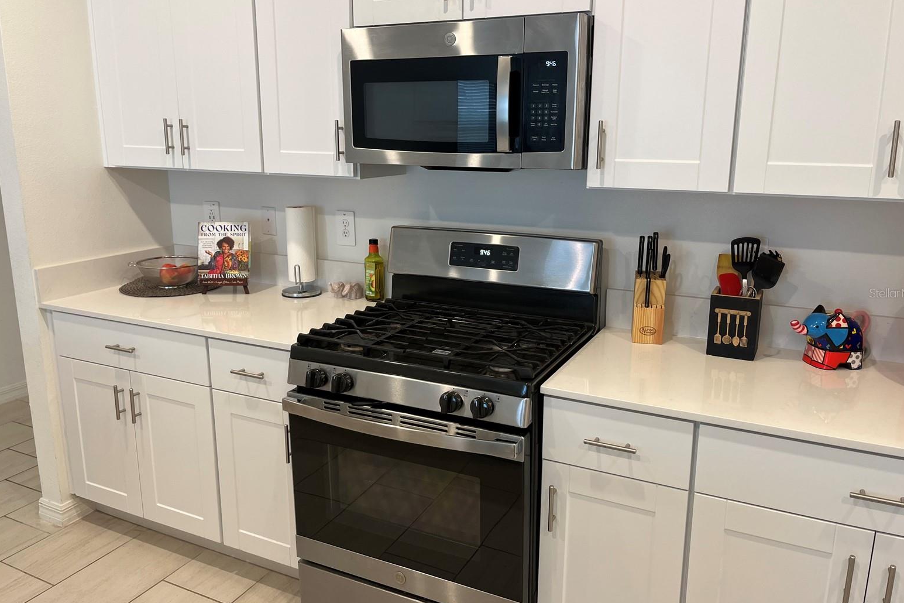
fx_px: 703
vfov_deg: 46.4
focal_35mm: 28
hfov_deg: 65.5
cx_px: 456
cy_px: 293
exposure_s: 1/60
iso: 80
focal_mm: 5.1
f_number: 1.6
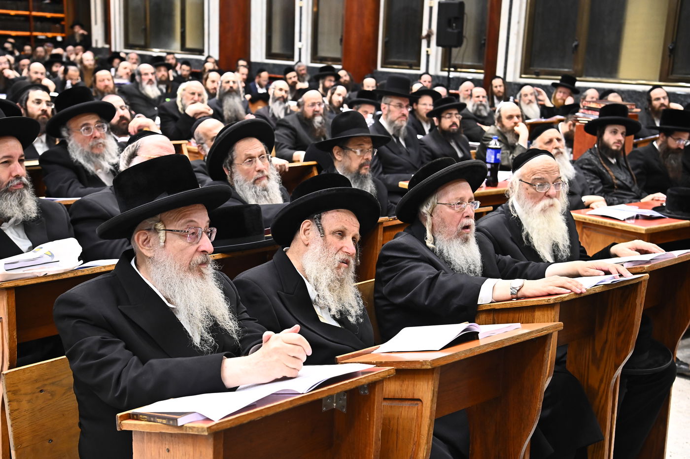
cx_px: 345
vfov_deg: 28.0
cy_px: 230
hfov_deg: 41.1
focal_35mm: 48
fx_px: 920
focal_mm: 48
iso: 2500
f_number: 5
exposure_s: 1/200
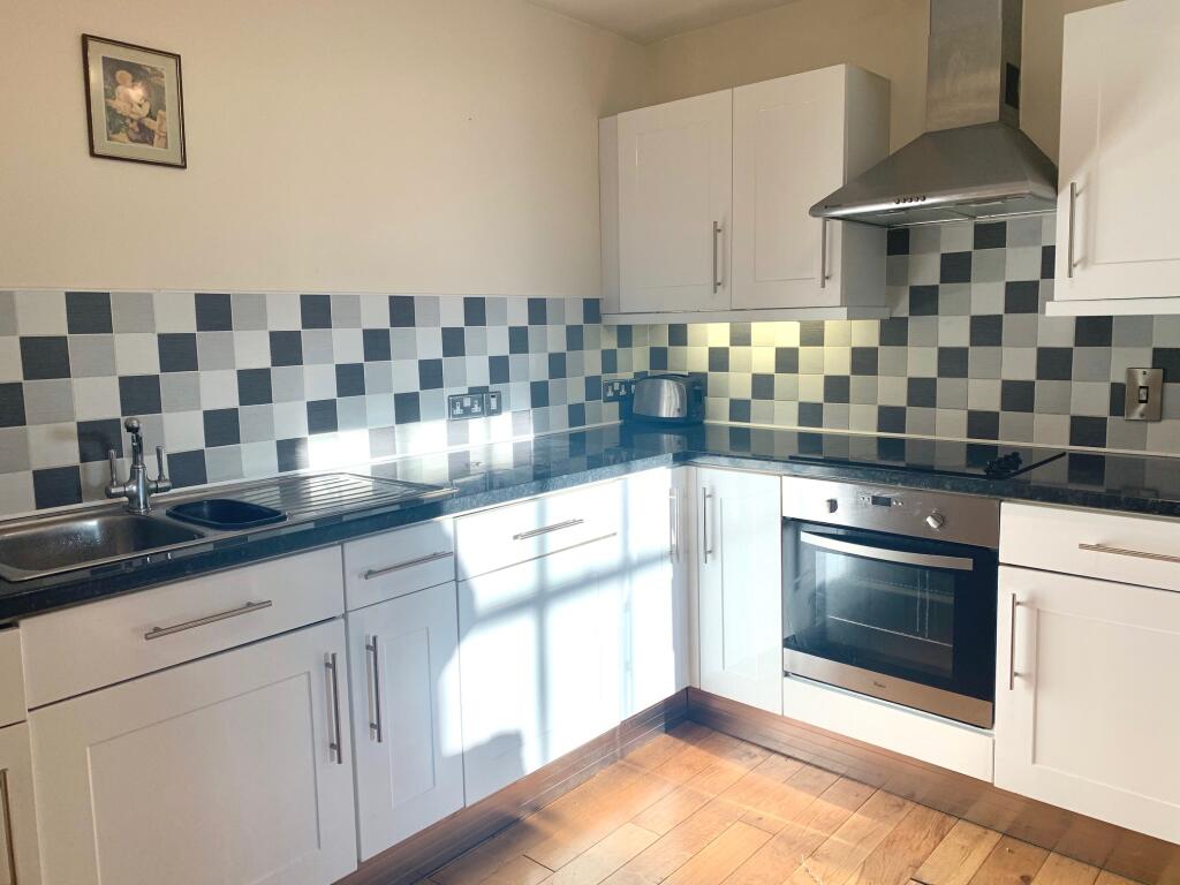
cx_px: 590
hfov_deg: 67.3
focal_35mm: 26
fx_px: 886
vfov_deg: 53.1
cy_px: 442
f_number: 1.8
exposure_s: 1/206
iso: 25
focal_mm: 4.25
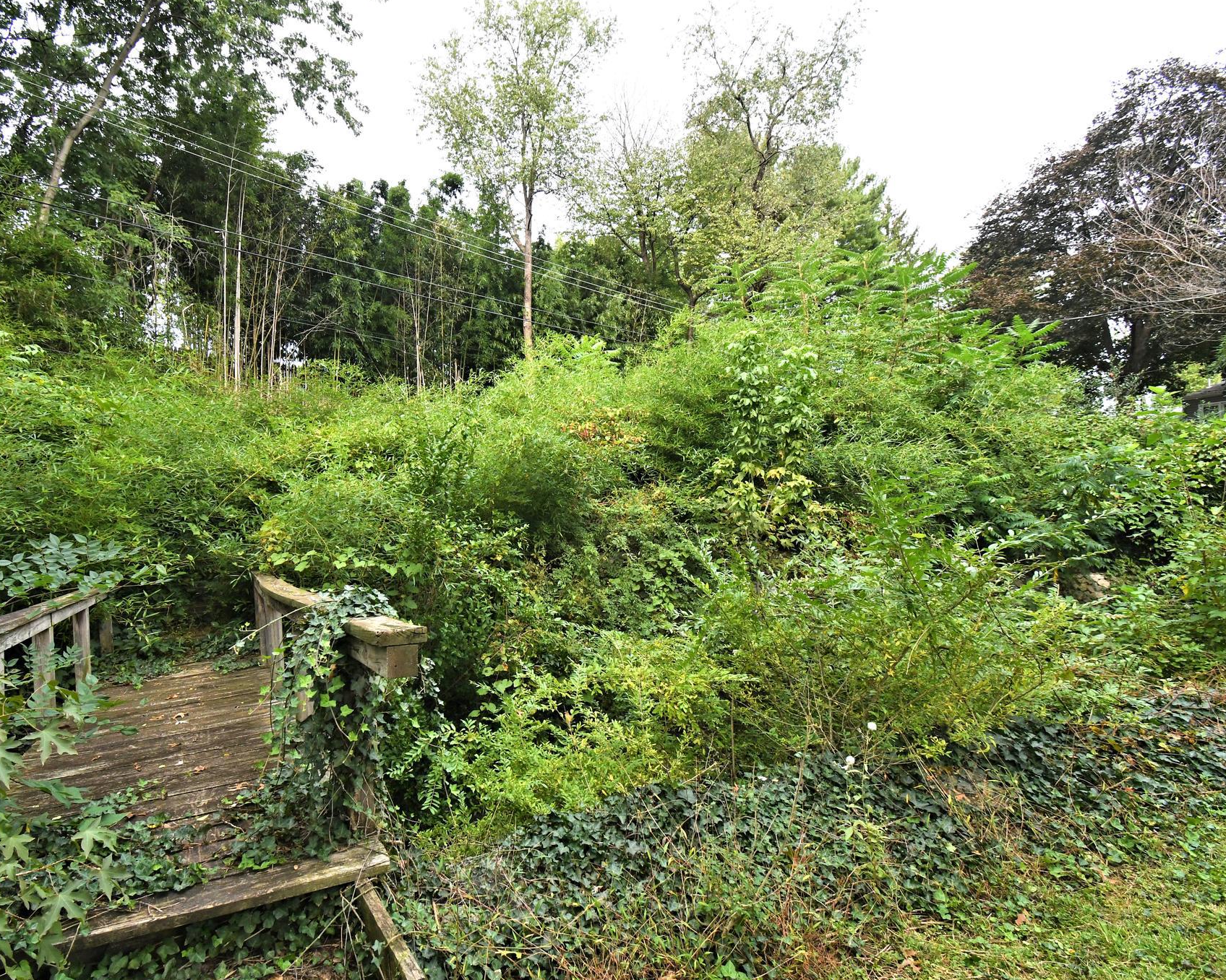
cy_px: 489
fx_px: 617
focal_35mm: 17
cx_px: 526
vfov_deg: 77.0
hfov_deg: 89.1
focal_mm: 10
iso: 1000
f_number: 8
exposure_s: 1/500
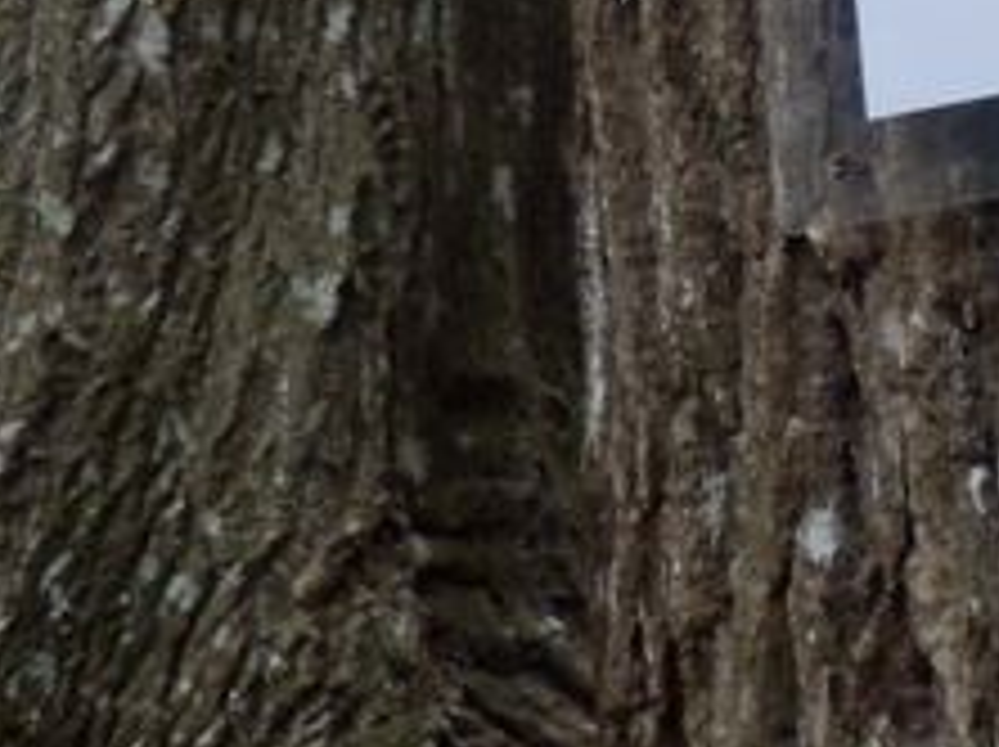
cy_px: -554
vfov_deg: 7.8
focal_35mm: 184
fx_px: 5304
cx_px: 1044
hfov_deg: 10.6
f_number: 4.4
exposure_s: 1/50
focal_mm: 9.1
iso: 320
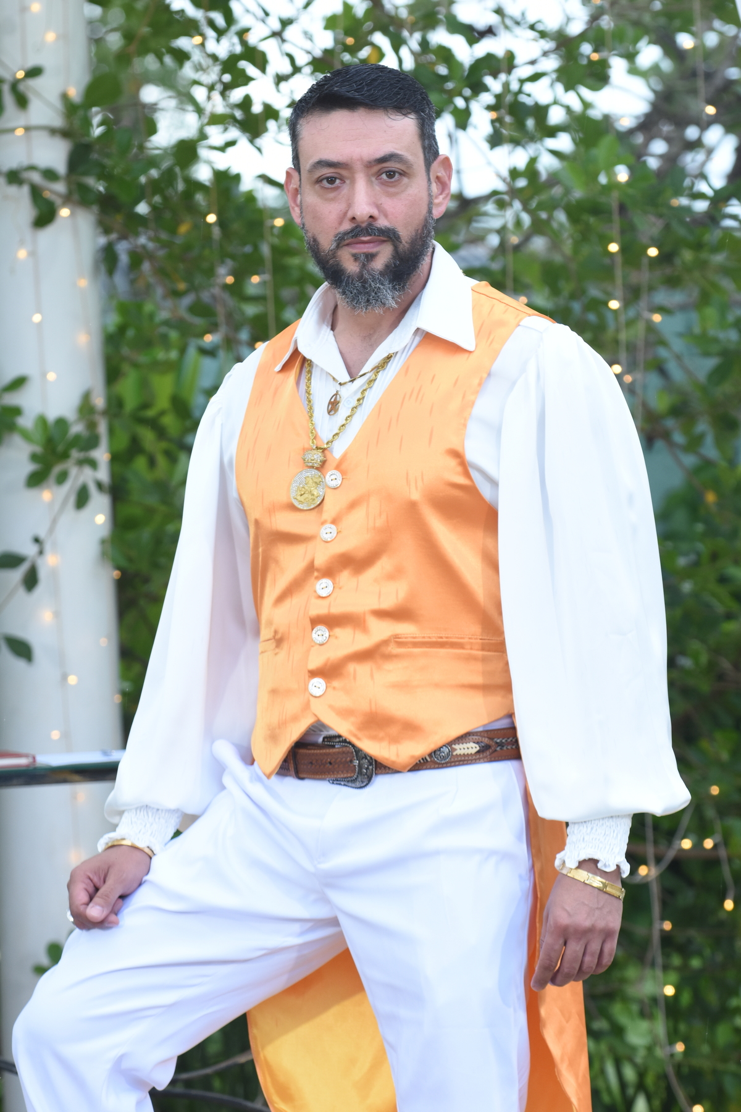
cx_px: 370
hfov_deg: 5.7
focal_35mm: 240
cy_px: 556
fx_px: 7409
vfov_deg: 8.6
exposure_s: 1/160
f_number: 8
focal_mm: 160
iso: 500
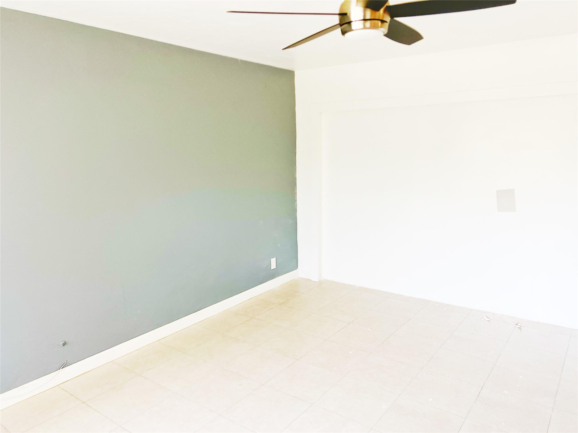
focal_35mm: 26
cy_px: 216
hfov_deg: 67.3
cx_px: 289
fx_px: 434
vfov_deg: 53.1
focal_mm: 5.7
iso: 100
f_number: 1.5
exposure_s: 1/121
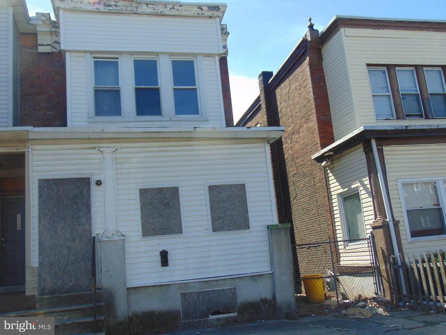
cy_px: 168
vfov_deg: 40.7
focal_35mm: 35
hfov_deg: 52.6
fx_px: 451
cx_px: 223
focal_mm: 6.3
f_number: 3.2
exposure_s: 1/640
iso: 80
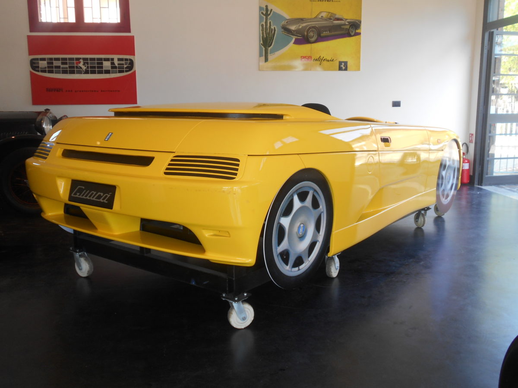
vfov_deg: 41.8
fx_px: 509
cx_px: 259
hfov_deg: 54.0
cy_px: 194
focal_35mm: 34
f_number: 3.6
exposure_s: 1/40
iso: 80
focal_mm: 5.8
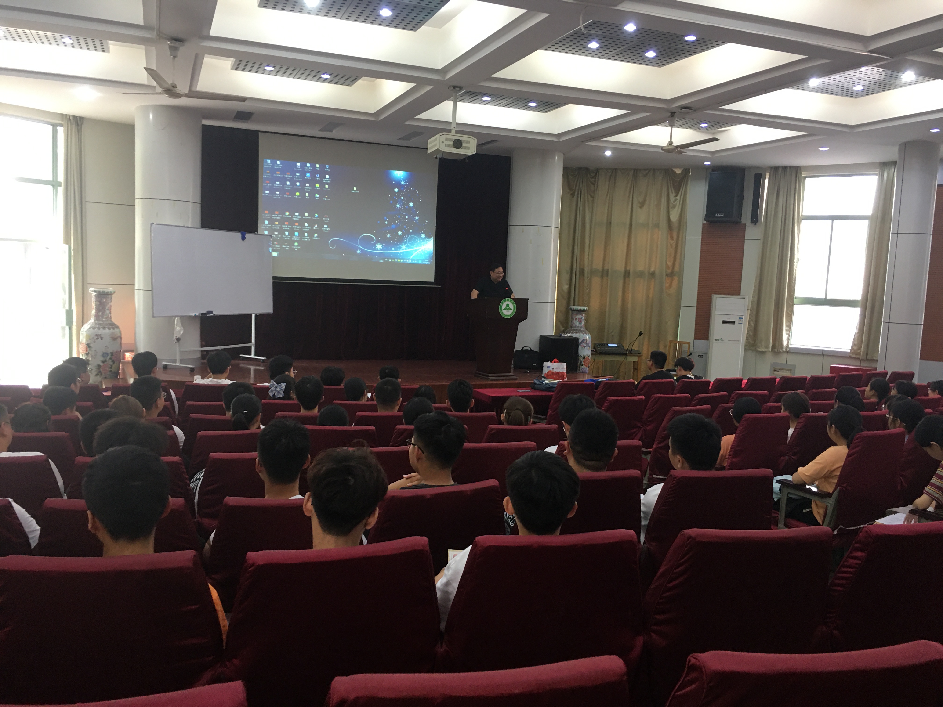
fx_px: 790
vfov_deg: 48.2
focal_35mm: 29
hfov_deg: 61.7
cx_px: 472
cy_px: 354
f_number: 2.2
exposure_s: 1/17
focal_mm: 4.15
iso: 64
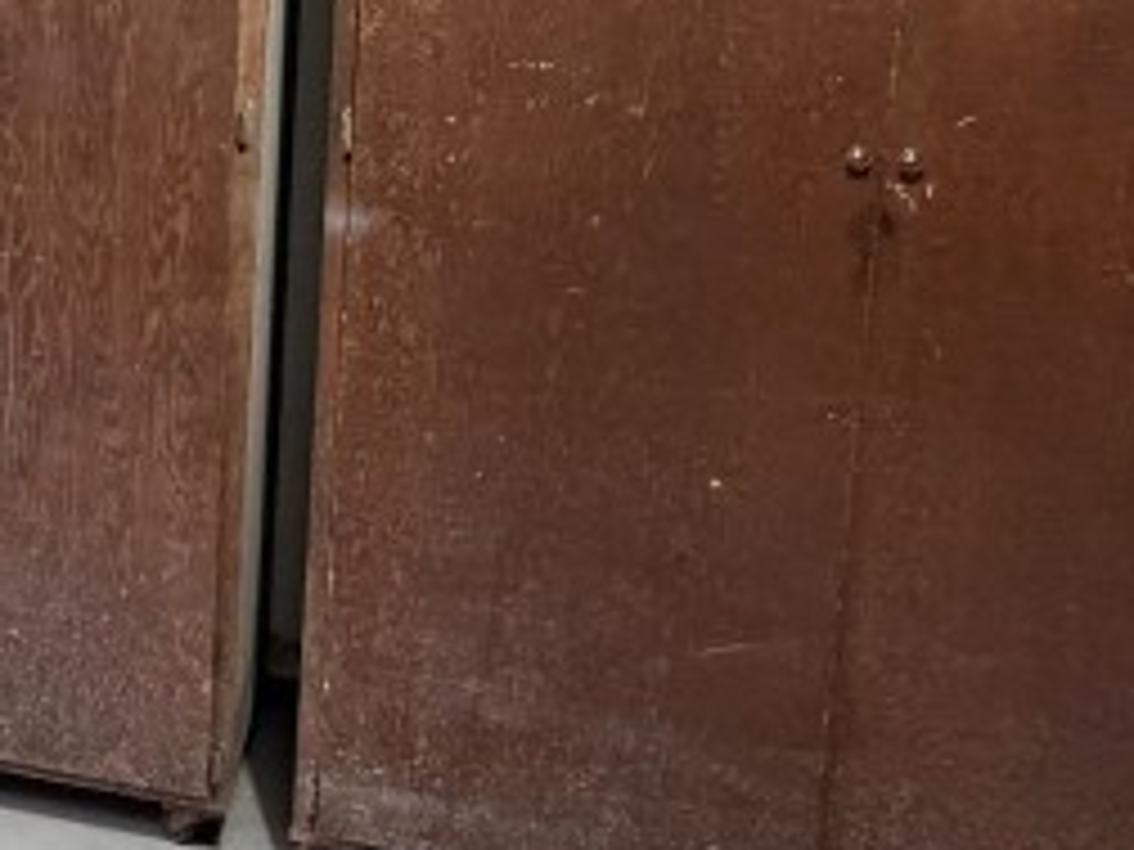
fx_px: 1867
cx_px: -410
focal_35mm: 57
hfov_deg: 27.2
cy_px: 184
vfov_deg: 25.3
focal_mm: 2.22
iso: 640
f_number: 2.2
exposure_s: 1/60
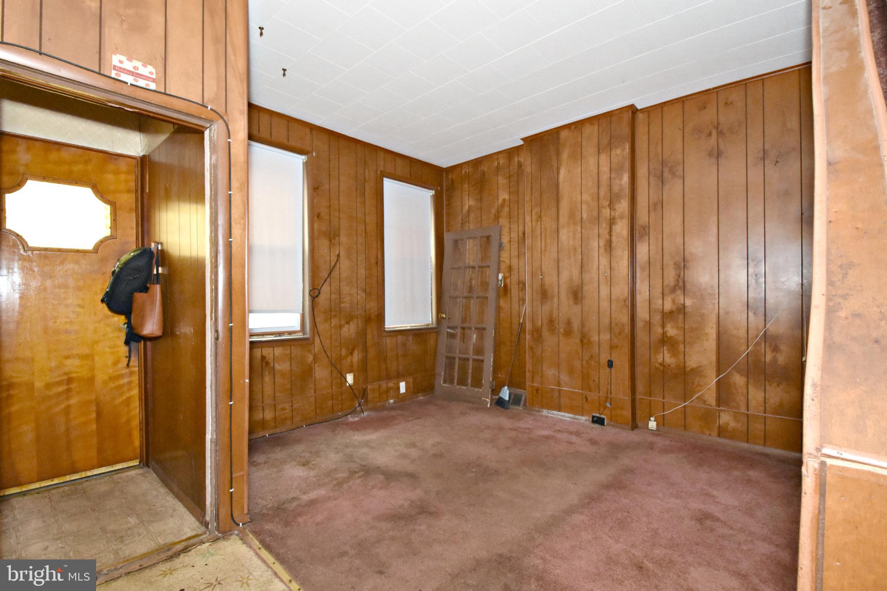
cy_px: 296
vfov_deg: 77.3
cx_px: 444
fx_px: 370
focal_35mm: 15
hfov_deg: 100.4
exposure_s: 1/60
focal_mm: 10
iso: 3200
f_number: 10
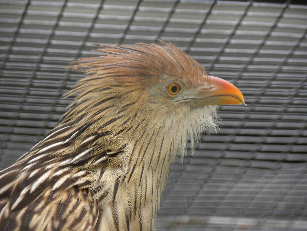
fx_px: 3769
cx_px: 154
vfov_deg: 3.5
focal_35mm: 425
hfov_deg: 4.7
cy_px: 116
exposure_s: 1/175
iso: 183
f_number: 5
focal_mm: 75.7
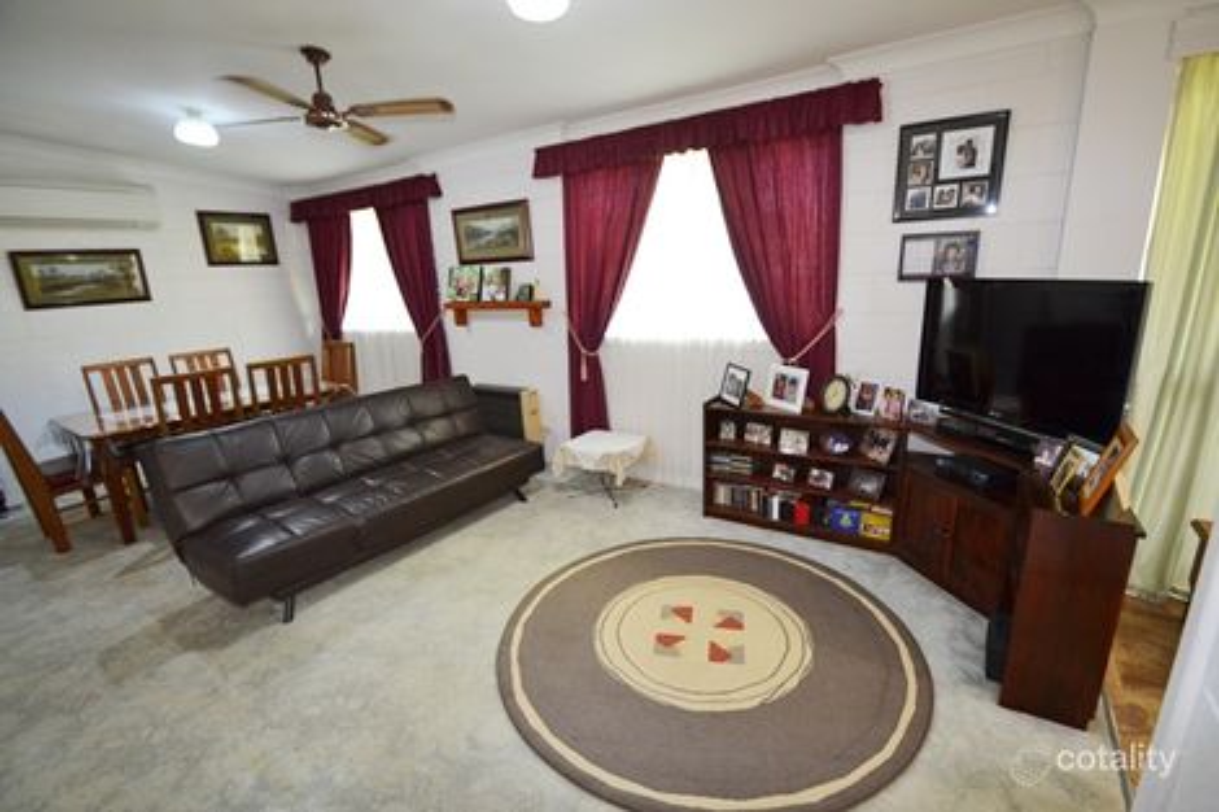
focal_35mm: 15
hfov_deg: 100.4
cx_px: 610
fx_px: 508
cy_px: 406
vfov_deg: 77.3
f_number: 3.5
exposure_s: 1/60
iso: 900
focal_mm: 10
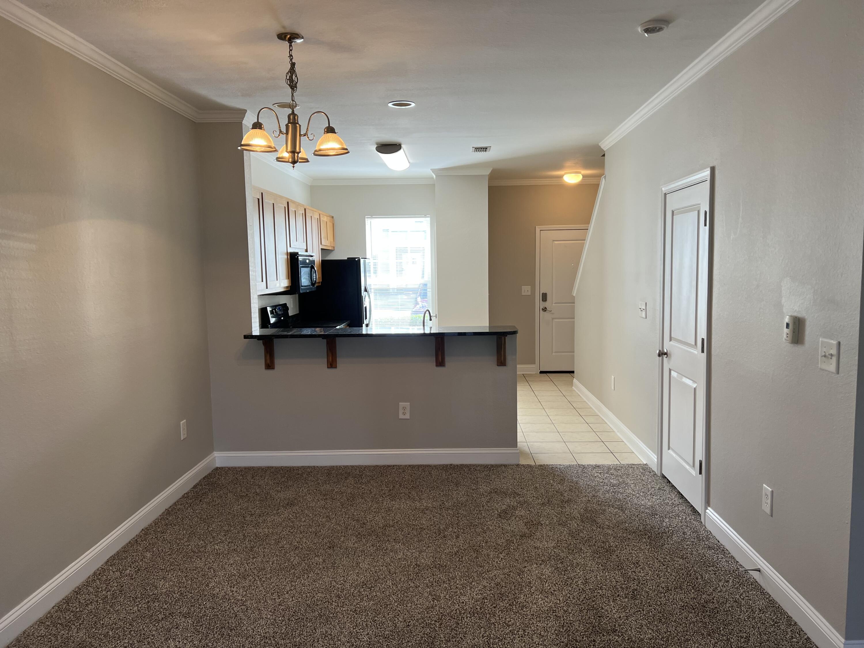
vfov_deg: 53.1
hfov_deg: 67.3
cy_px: 324
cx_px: 432
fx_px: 649
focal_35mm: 26
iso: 64
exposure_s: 1/120
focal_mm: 5.7
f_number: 1.5
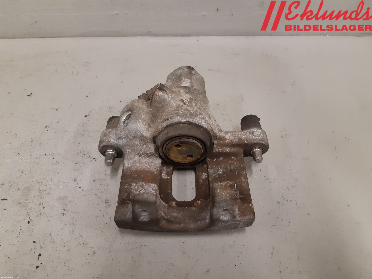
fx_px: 279
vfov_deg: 53.1
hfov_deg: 67.3
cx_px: 186
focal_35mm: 26
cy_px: 140
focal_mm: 3.93
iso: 200
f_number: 1.7
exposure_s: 1/50
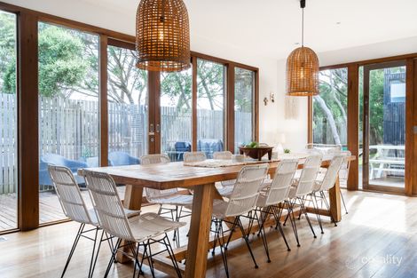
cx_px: 208
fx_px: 324
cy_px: 139
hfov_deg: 65.5
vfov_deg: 46.4
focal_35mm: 28
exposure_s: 1/20
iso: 500
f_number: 8
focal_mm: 28
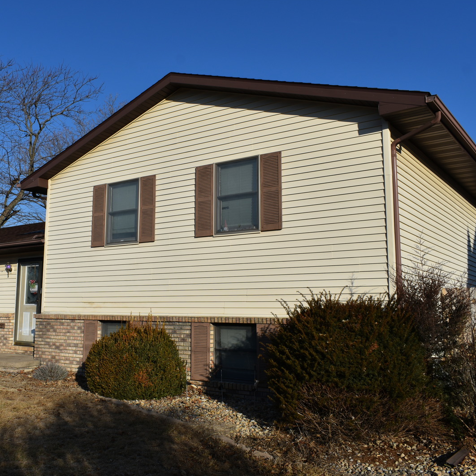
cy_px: 236
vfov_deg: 47.2
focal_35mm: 35
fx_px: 545
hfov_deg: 46.7
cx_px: 169
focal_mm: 18
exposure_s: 1/320
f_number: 9
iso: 100
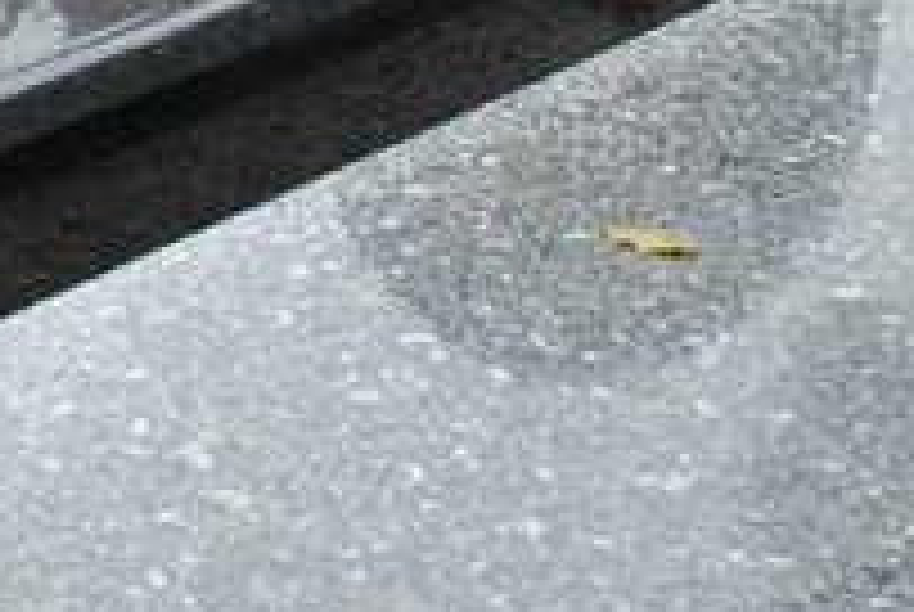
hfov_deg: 12.9
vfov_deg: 8.8
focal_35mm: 154
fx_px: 3916
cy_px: -245
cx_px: -234
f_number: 7.1
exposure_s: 1/60
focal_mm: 26
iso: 500
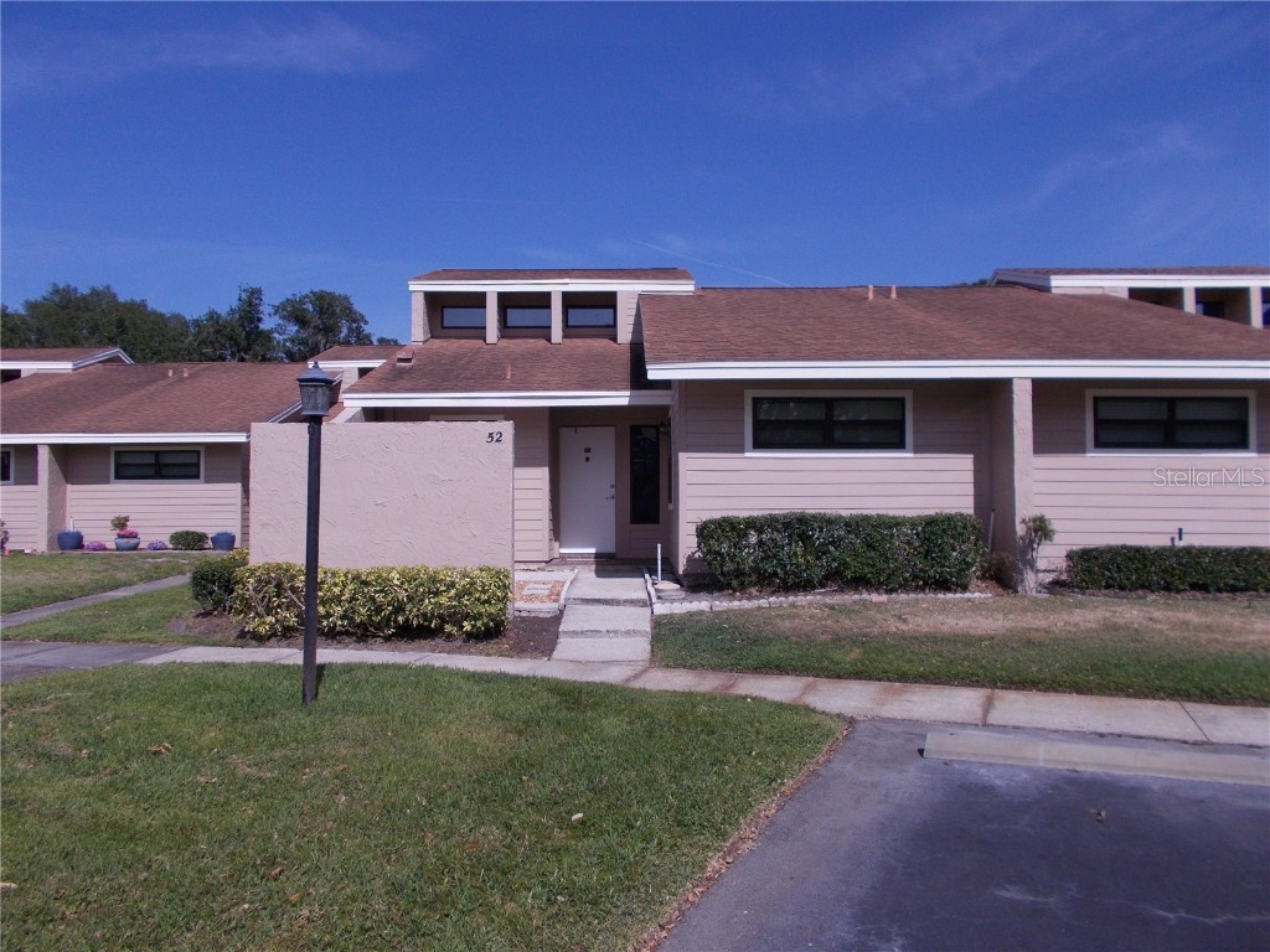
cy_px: 476
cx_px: 635
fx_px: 954
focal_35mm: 26
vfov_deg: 53.1
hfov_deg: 67.3
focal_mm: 4.6
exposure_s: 1/320
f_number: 8
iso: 80
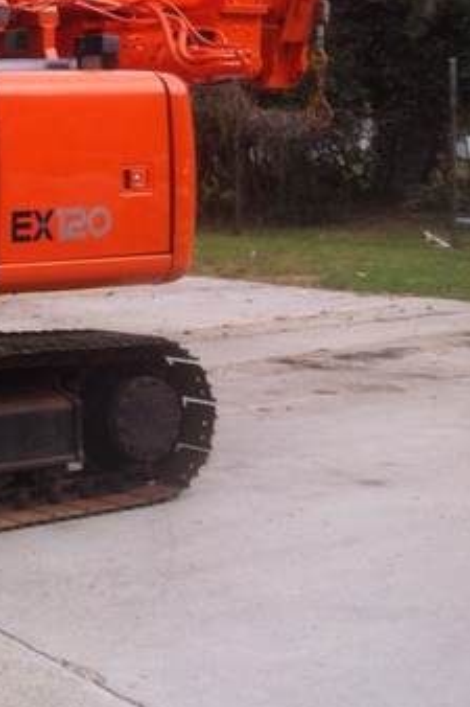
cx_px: -349
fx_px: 1686
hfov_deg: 14.2
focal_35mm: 86
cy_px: 140
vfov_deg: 23.3
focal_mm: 3.85
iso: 80
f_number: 2.8
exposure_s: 1/736
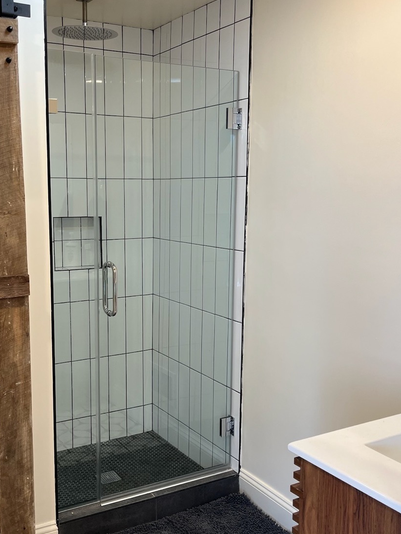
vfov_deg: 49.0
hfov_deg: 37.4
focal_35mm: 38
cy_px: 278
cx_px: 141
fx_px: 587
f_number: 1.6
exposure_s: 1/60
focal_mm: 5.1
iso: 80
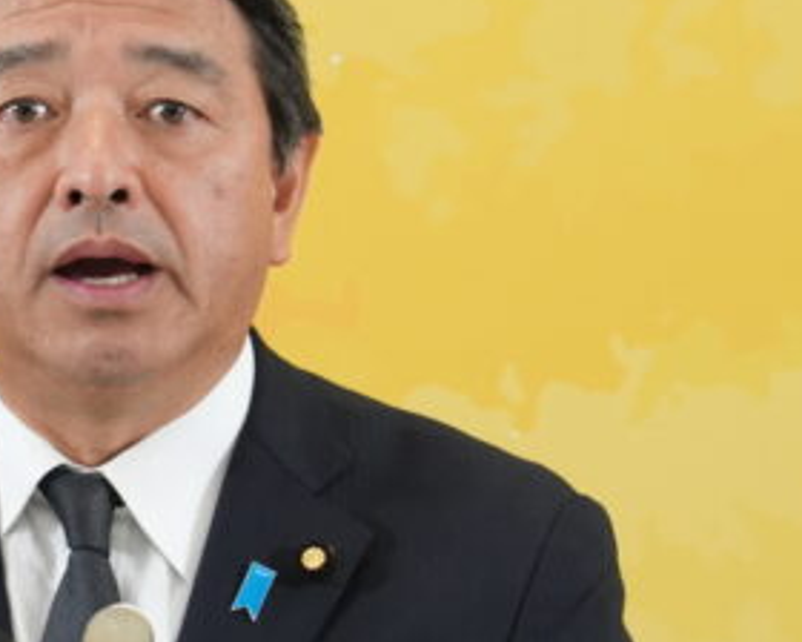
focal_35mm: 771
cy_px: 510
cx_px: 95
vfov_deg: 2.0
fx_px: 18301
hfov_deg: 2.5
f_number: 5.6
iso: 1600
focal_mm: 200
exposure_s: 1/125
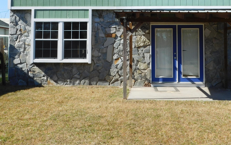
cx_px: 129
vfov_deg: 21.6
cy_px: 23
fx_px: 371
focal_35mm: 59
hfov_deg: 34.5
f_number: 3.5
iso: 125
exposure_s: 1/1000
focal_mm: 6.3
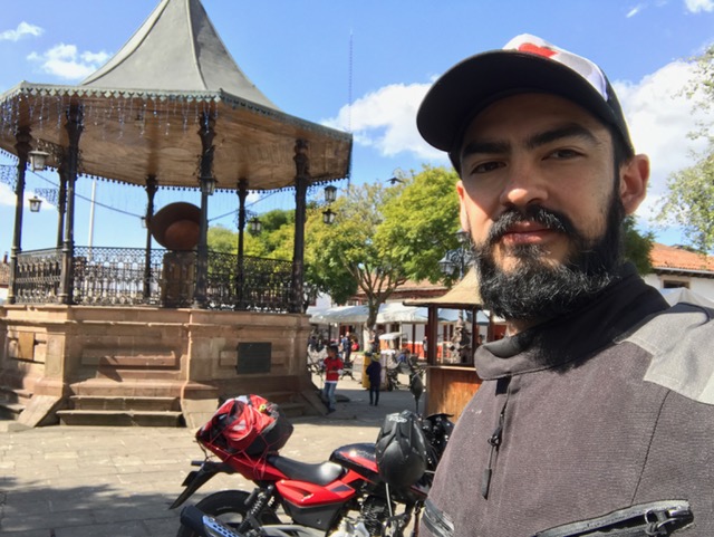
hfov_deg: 56.8
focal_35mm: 32
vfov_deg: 44.2
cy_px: 268
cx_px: 357
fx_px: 661
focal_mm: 2.87
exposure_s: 1/243
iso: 25
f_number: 2.2
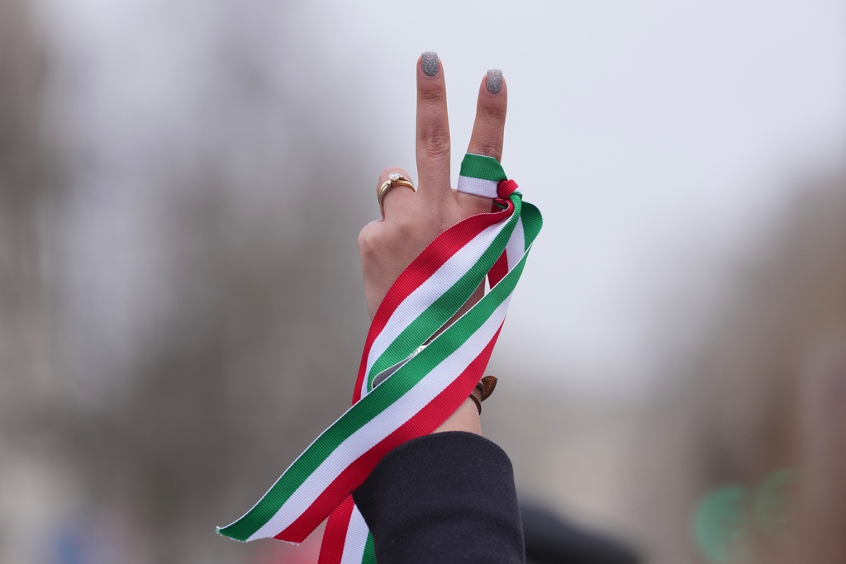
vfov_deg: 6.9
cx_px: 423
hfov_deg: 10.3
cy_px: 282
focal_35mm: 200
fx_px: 4700
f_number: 4
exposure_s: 1/1000
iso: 200
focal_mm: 200
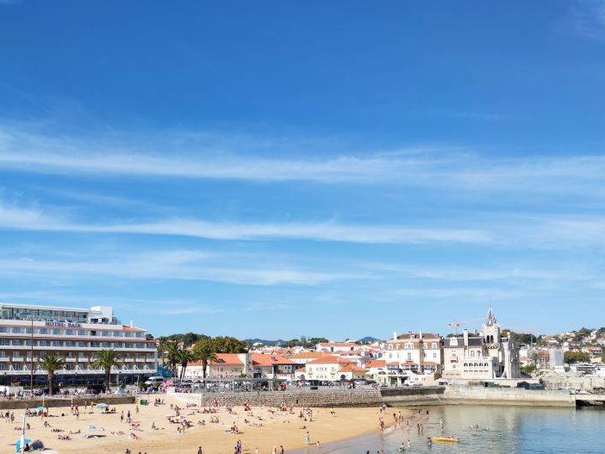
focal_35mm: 35
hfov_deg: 52.6
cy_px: 327
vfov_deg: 39.9
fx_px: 612
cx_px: 287
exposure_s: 1/2429
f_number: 1.69
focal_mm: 6.72
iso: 102
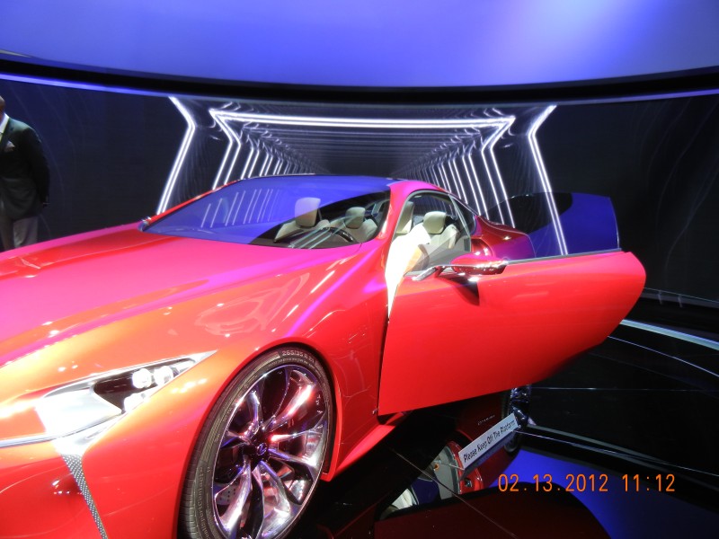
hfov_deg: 60.0
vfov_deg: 46.8
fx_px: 623
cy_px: 270
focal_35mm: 30
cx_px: 360
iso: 171
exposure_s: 1/60
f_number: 3.5
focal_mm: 5.4
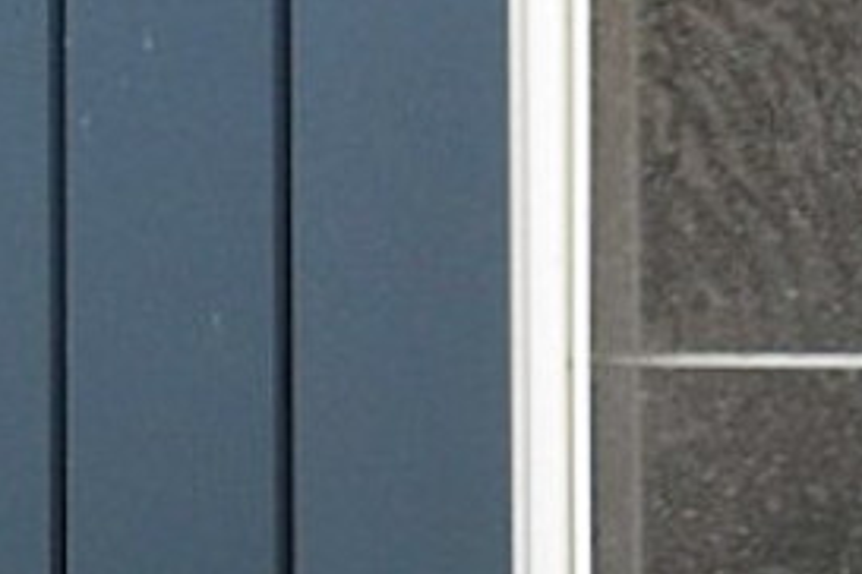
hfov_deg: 8.0
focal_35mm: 253
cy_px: 1208
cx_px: -363
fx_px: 6057
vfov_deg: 5.3
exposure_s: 1/100
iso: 400
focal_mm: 24
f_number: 9
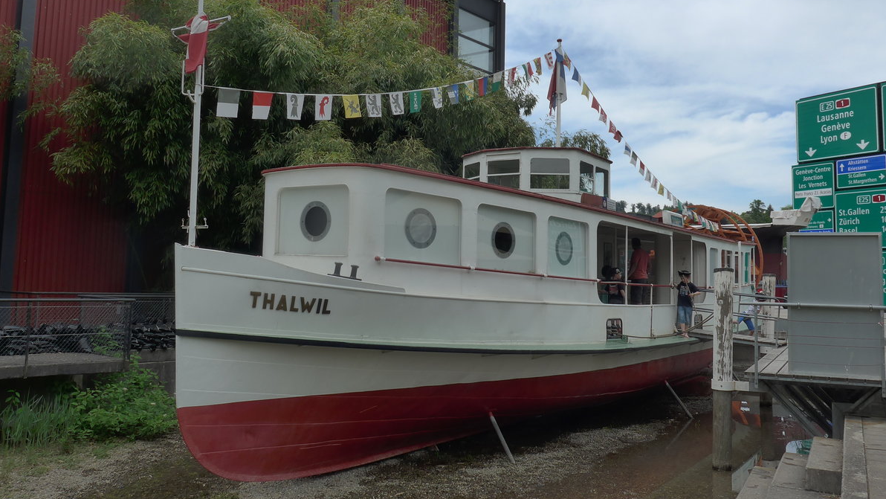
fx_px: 799
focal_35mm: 34
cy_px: 187
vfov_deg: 34.5
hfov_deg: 58.0
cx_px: 444
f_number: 5
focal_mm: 6.5
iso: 160
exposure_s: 1/640
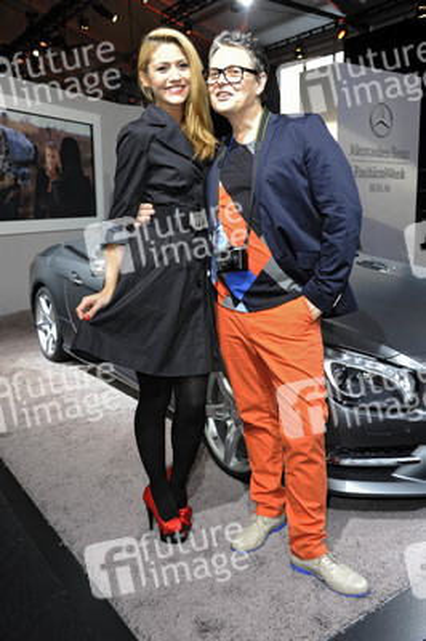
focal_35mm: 32
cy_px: 320
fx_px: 569
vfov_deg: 58.8
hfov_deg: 41.0
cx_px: 213
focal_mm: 32
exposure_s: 1/125
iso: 800
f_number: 5.6
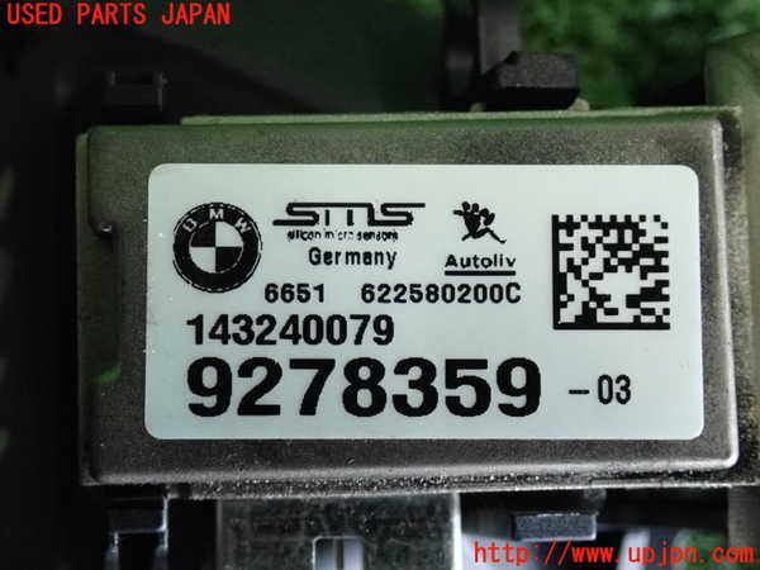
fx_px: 1471
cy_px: 285
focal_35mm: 67
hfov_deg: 29.0
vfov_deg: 21.9
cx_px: 380
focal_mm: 11.88
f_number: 3.8
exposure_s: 1/125
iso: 1600
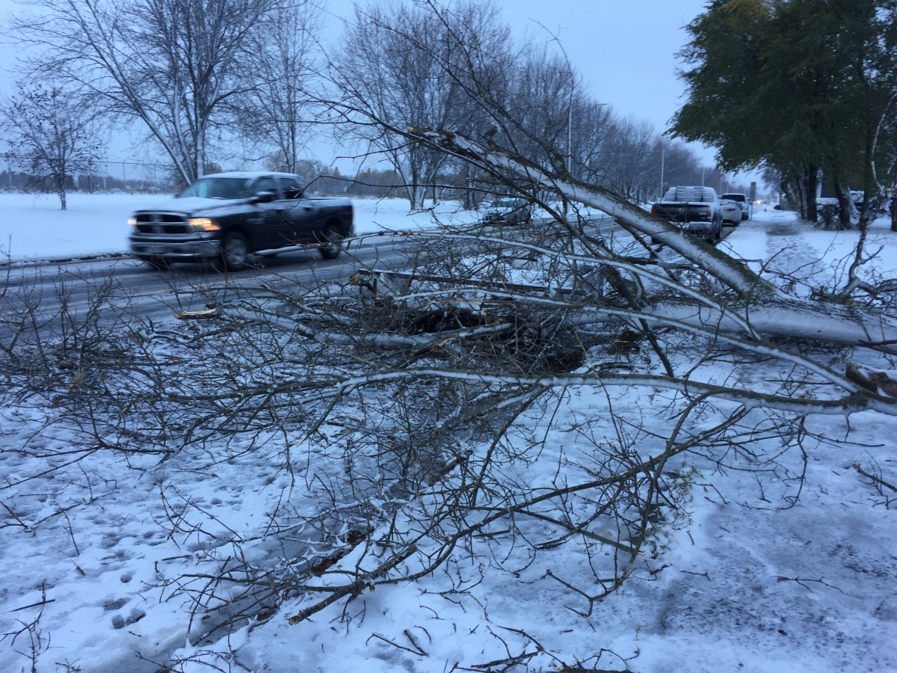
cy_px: 336
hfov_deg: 61.7
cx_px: 448
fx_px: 751
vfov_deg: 48.2
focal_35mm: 29
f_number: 2.2
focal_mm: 4.15
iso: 32
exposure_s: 1/60
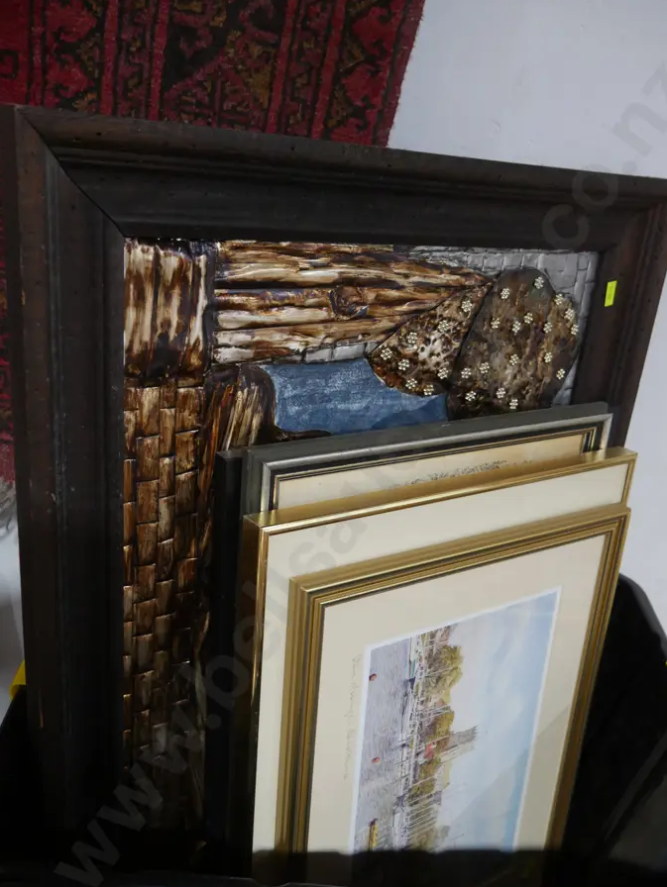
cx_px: 374
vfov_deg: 56.7
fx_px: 821
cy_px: 480
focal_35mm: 32
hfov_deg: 44.1
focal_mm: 14
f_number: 3.5
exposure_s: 1/60
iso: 800
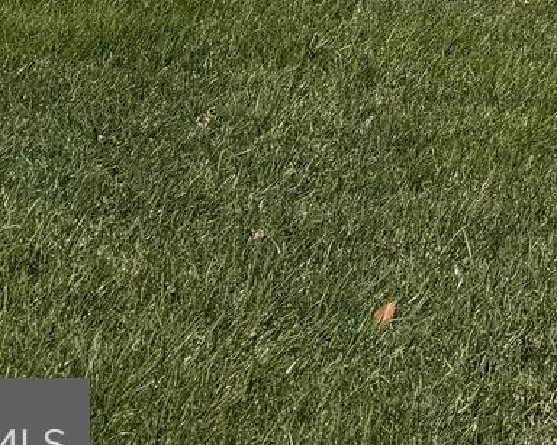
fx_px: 2060
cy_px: -616
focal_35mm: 125
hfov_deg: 12.8
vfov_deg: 10.6
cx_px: 1213
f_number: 1.78
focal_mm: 6.76
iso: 80
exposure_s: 1/7353
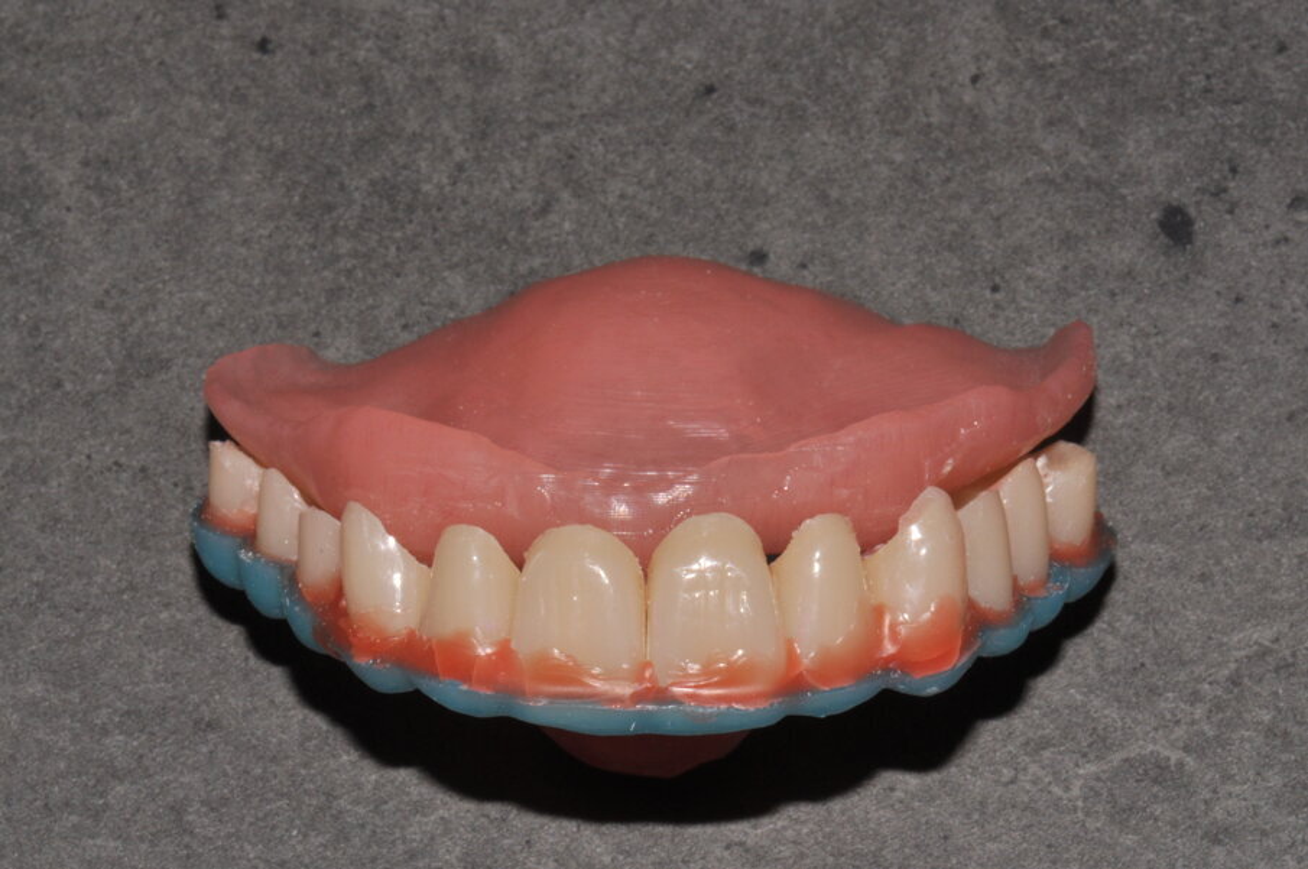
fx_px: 4627
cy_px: 434
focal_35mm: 128
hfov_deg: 16.1
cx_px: 654
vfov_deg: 10.7
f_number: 36
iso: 320
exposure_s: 1/60
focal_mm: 85
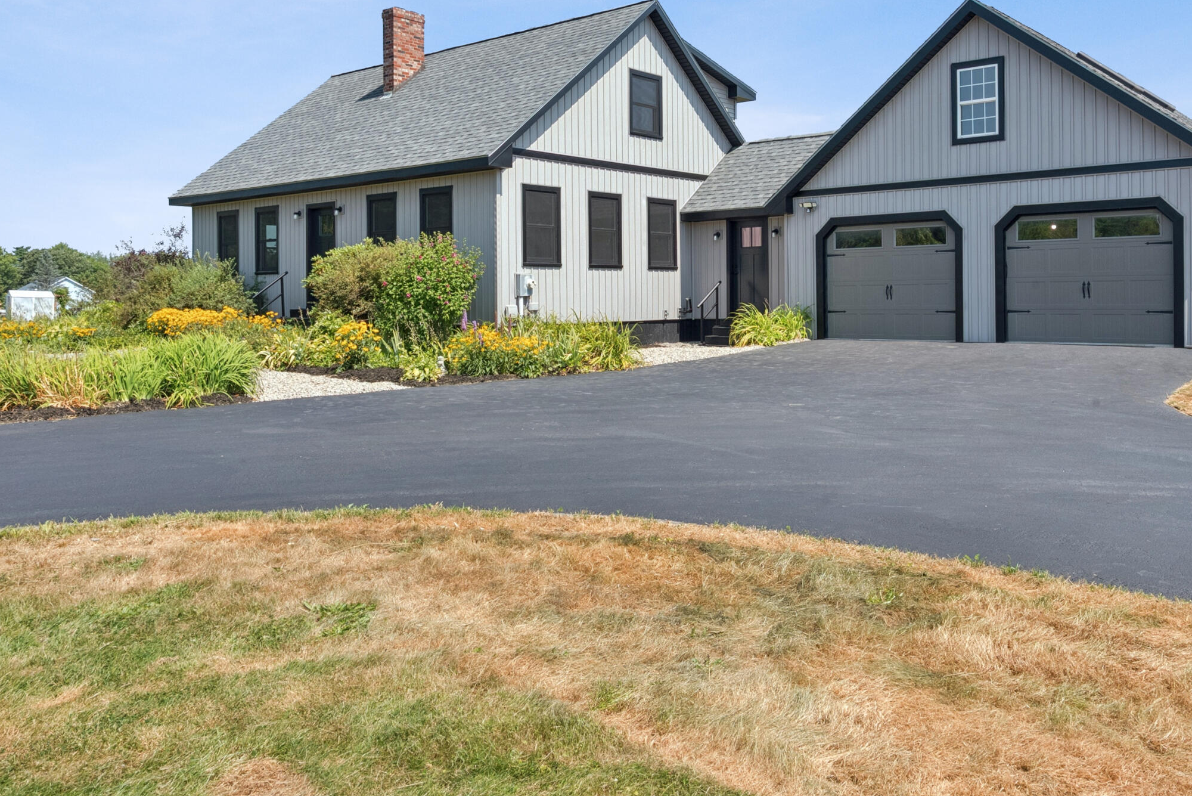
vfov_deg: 42.1
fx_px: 1018
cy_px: 270
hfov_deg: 60.1
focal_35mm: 31
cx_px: 723
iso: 320
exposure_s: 1/50
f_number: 20
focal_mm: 20.5
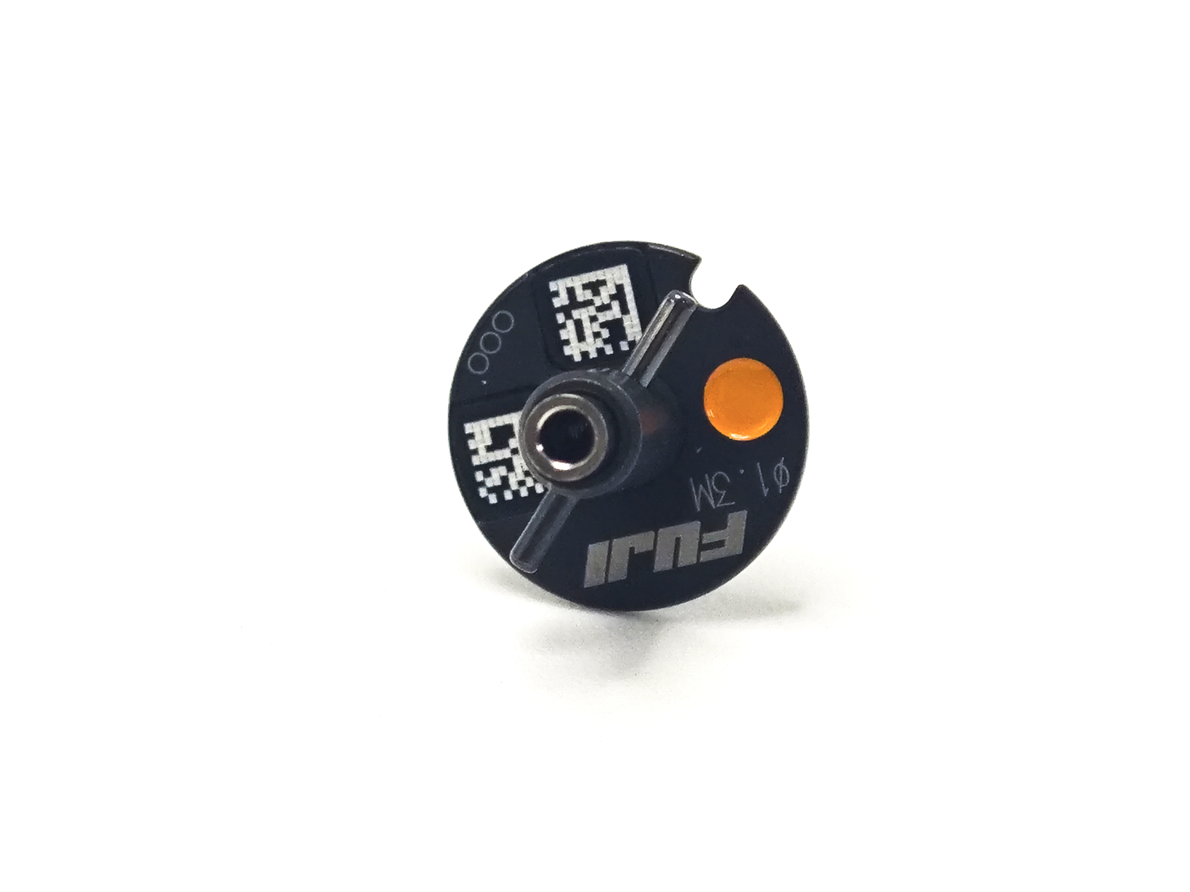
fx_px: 5775
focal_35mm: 168
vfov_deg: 8.8
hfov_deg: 11.8
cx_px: 595
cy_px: 446
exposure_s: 1/100
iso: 320
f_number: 2
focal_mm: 9
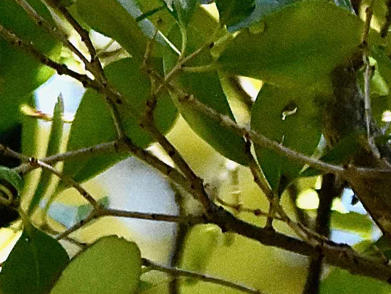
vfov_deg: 1.1
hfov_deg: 1.4
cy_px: 236
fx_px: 15542
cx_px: -122
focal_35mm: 1376
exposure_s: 1/3200
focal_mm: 320
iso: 5000
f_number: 7.1
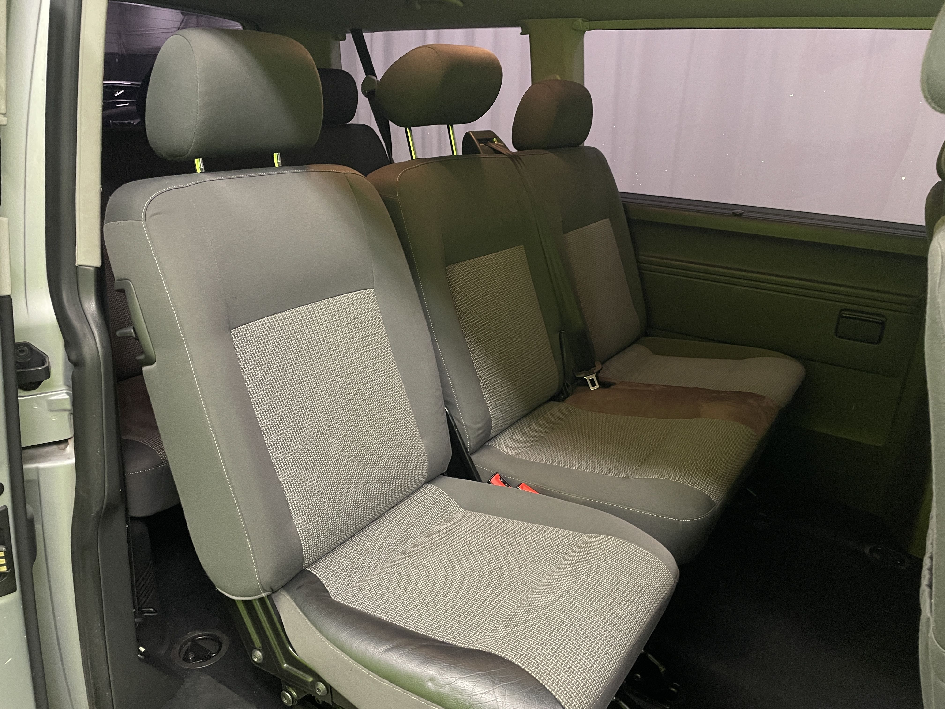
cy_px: 354
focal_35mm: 26
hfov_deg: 67.3
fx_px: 710
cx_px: 472
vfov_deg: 53.1
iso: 250
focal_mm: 4.2
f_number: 1.6
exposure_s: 1/50
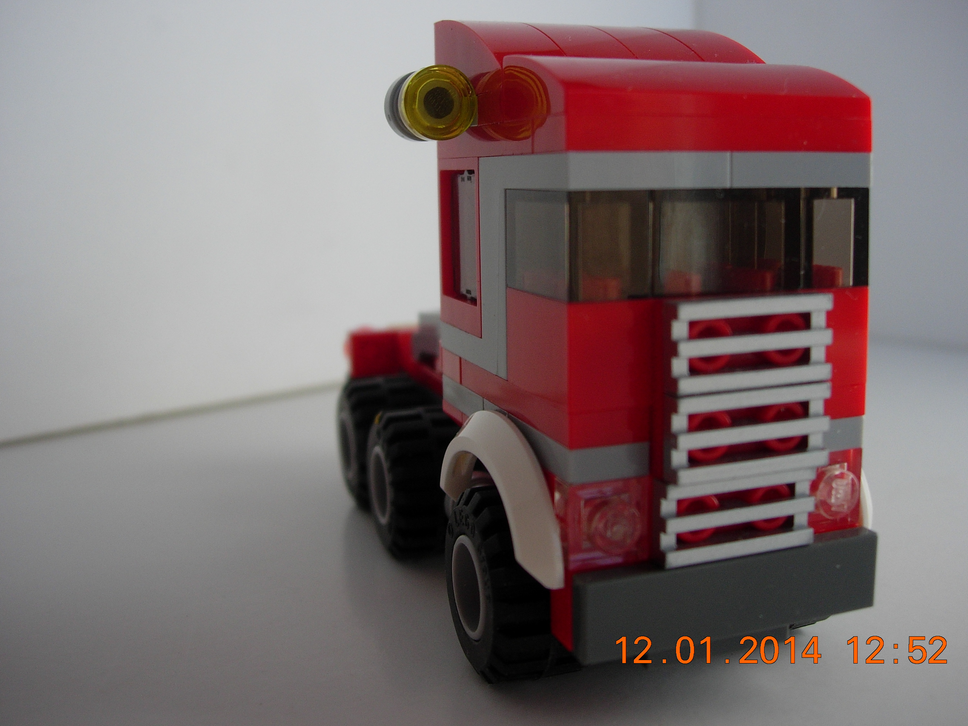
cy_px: 356
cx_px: 492
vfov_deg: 36.8
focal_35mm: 39
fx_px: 1090
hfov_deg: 47.9
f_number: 2.8
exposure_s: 1/861
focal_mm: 7.8
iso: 64
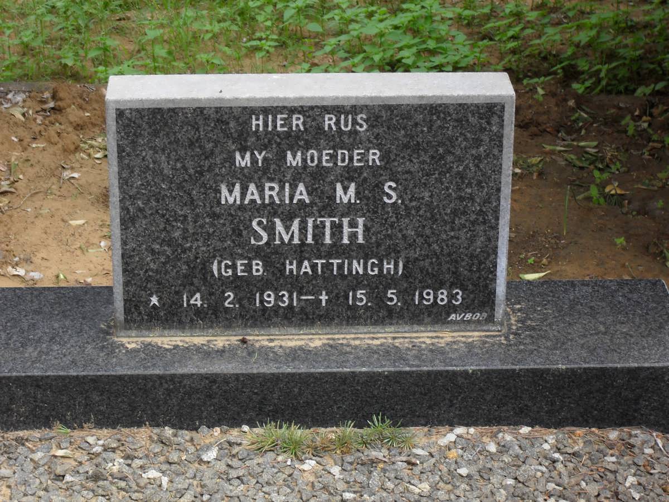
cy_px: 251
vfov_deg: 14.1
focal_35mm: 105
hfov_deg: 18.7
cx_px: 334
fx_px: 2029
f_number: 5.8
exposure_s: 1/60
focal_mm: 18.9
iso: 100
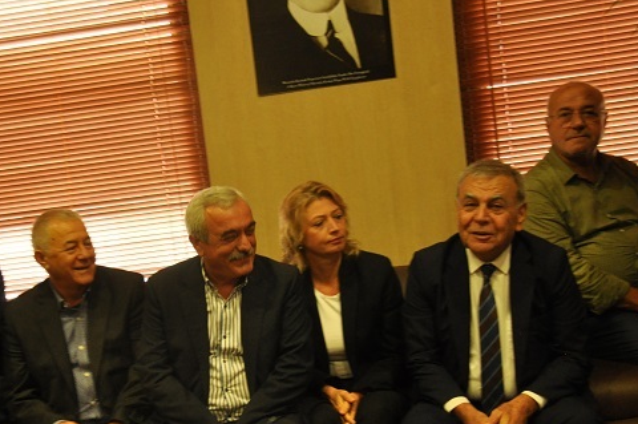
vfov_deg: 20.5
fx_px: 1168
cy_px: 268
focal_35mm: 66
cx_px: 212
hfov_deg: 30.3
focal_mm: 28
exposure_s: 1/30
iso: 1100
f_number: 4
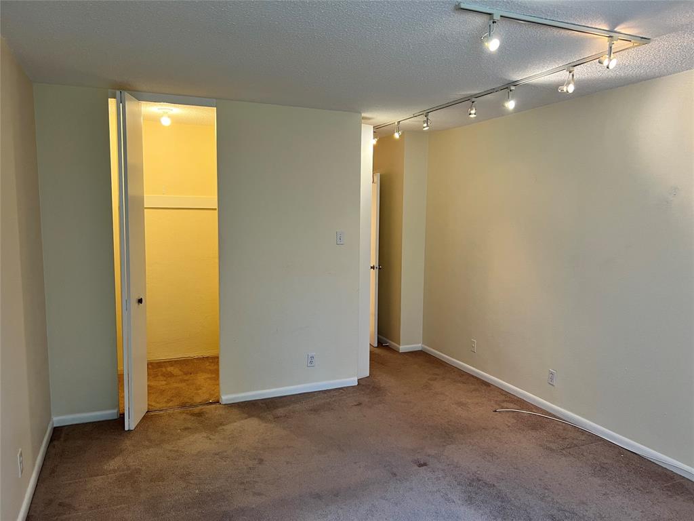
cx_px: 347
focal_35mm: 26
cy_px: 260
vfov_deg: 53.1
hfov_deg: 67.3
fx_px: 521
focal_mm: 5.7
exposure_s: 1/60
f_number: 1.5
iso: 100
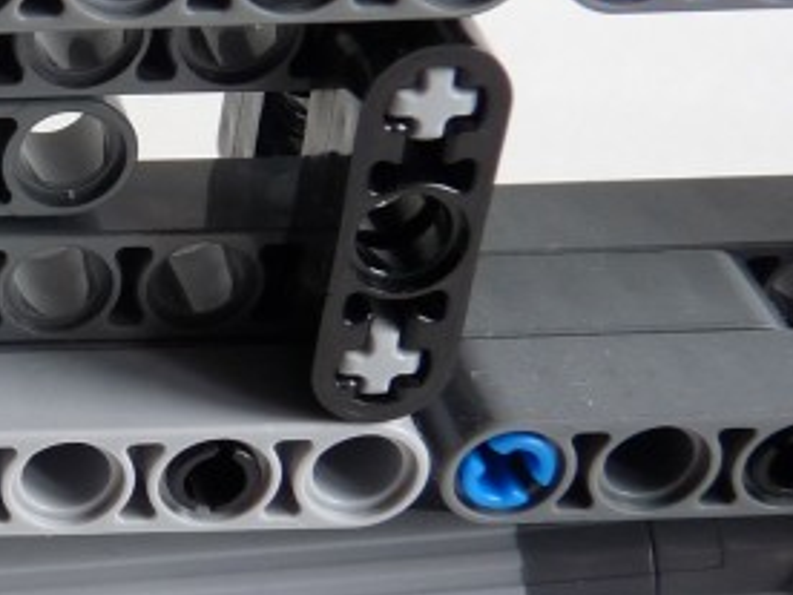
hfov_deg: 17.4
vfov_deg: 14.8
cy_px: 296
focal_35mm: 100
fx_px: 2291
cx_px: -448
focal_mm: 4.8
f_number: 3.2
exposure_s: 1/60
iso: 100
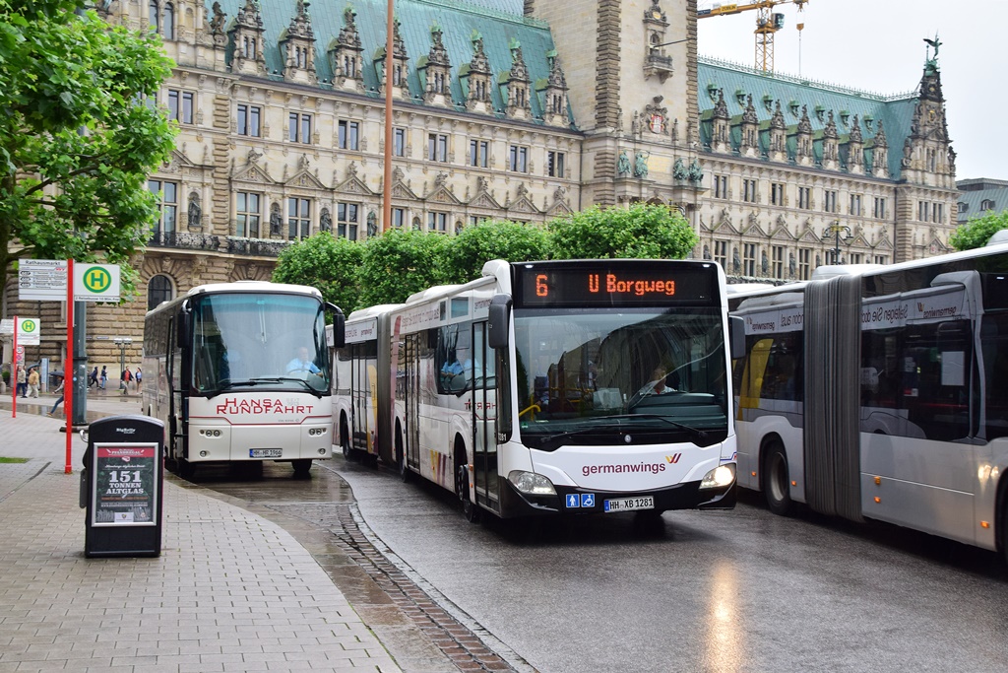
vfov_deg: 29.9
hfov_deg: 43.6
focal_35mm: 45
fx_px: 1260
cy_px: 336
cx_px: 504
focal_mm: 30
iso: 400
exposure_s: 1/125
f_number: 10
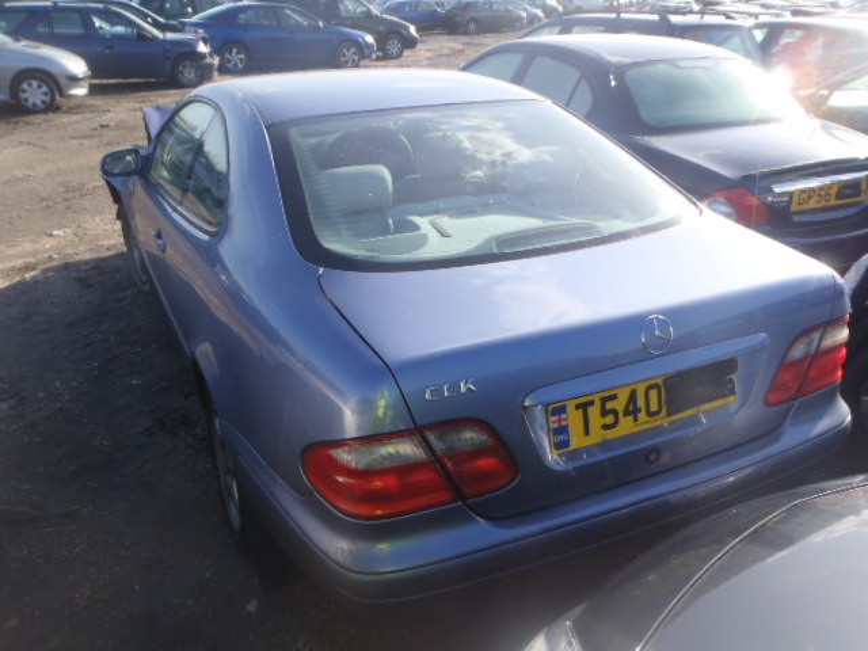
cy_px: 326
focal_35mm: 28
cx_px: 434
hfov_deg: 63.4
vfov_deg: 49.7
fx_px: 702
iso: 80
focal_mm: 5
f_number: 4.5
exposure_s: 1/200
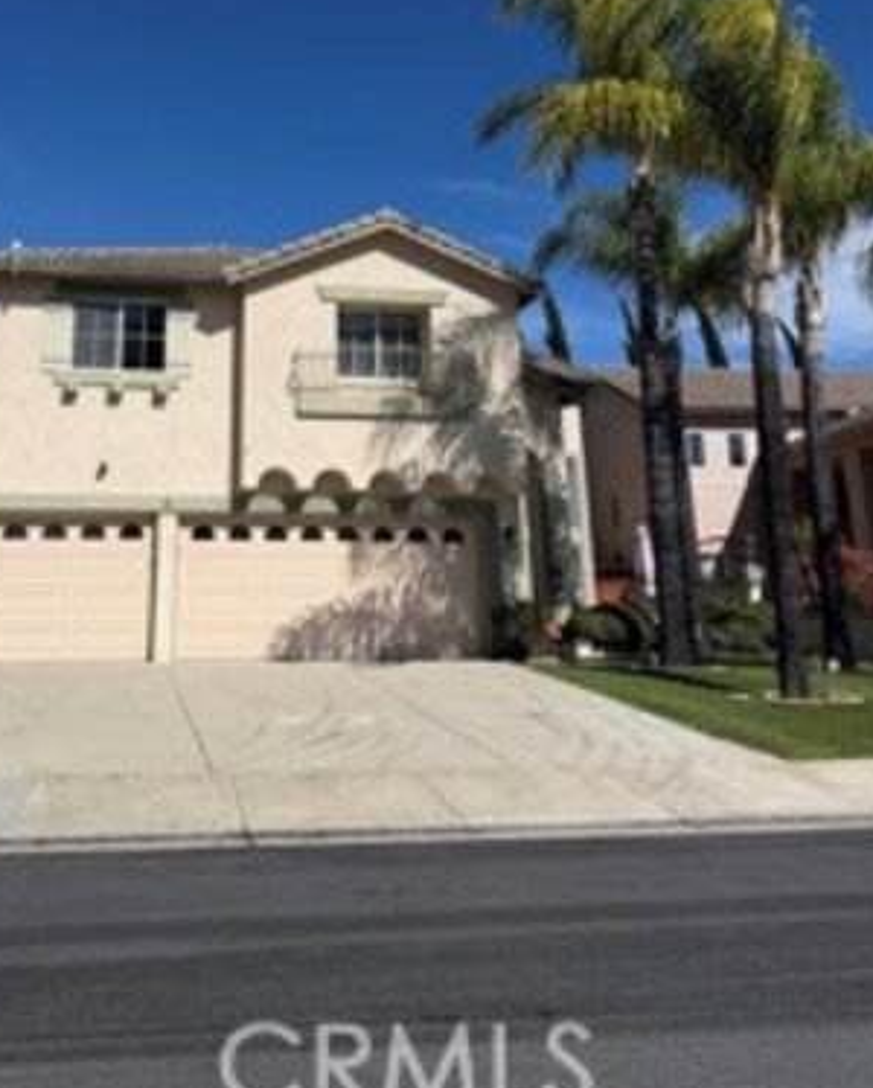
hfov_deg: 41.7
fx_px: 1129
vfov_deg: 50.0
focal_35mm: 35
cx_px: 287
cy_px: 317
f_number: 1.78
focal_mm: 6.76
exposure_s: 1/8130
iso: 80
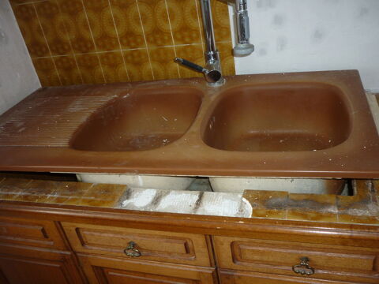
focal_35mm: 33
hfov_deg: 55.4
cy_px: 142
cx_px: 190
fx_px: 361
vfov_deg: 42.9
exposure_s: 1/30
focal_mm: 5.5
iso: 100
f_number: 2.8
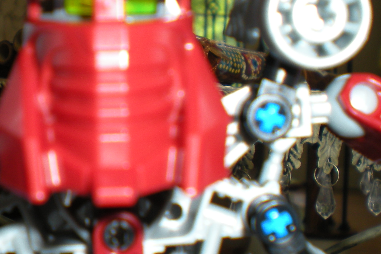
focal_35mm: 79
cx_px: 101
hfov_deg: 25.4
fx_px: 836
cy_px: 85
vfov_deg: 17.2
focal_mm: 6.3
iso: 64
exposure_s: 1/30
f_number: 3.1
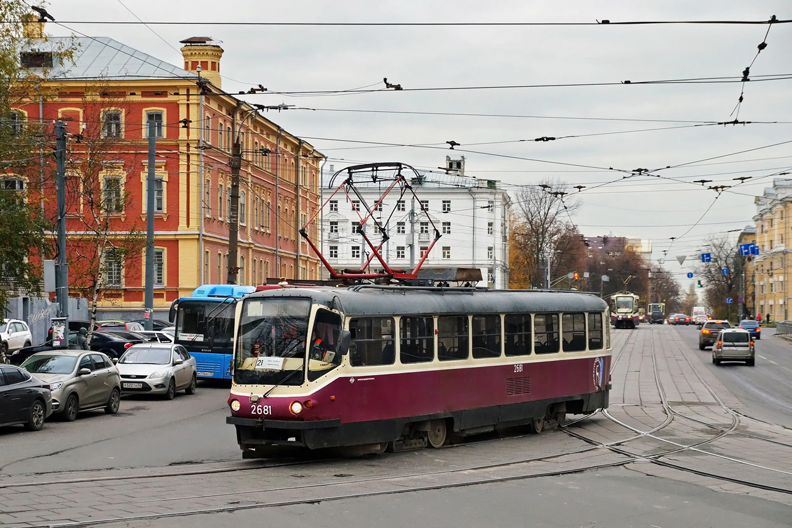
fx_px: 1485
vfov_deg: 20.2
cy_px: 264
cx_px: 396
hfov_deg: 29.9
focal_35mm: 68
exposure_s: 1/800
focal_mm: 45
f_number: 4.5
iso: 800
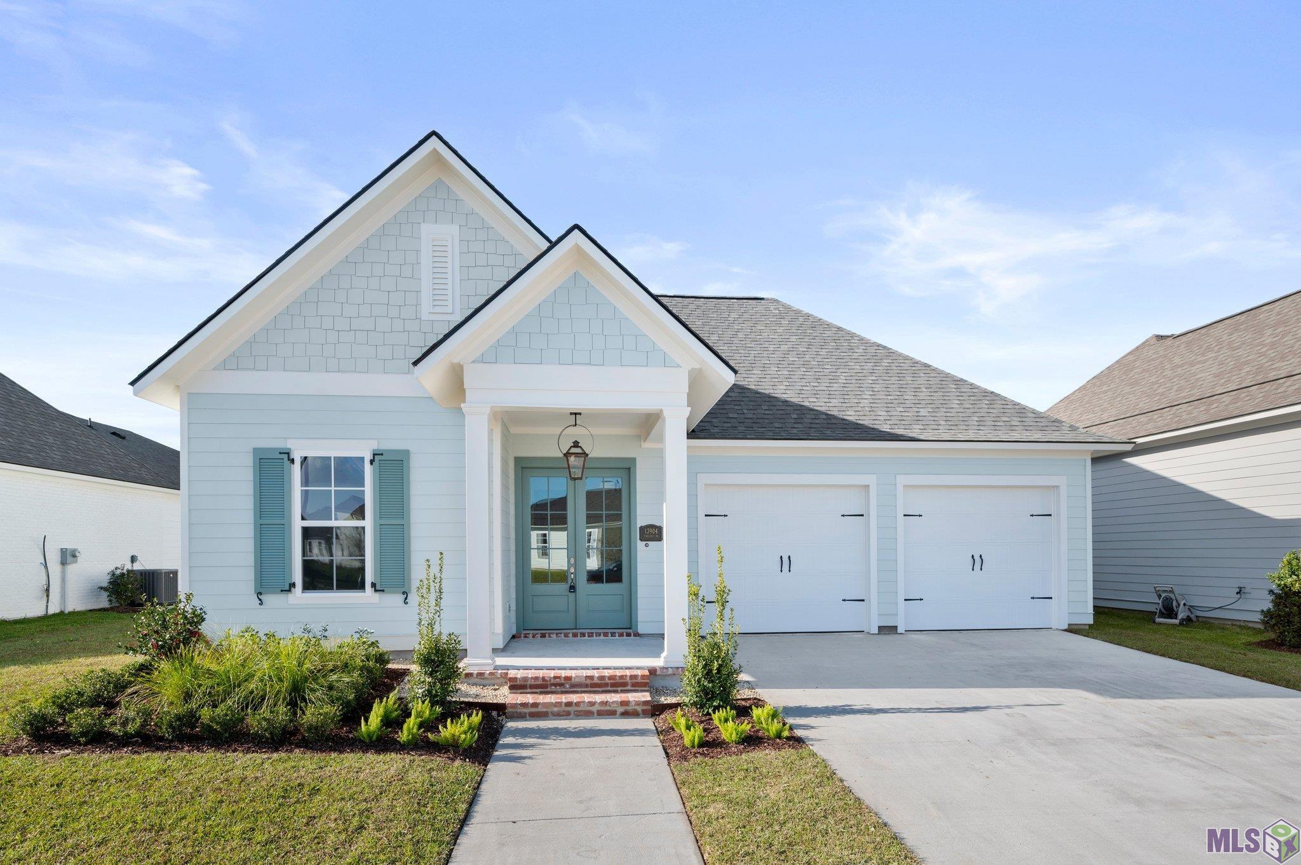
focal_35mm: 18
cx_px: 650
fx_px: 668
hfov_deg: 88.5
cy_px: 432
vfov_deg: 65.9
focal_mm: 18.5
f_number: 10
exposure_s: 1/250
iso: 250
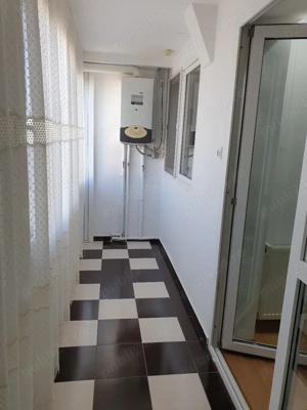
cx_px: 154
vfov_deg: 67.3
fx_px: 307
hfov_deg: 53.1
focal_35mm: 26
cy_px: 205
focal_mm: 4.3
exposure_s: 1/100
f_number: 2.4
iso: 64
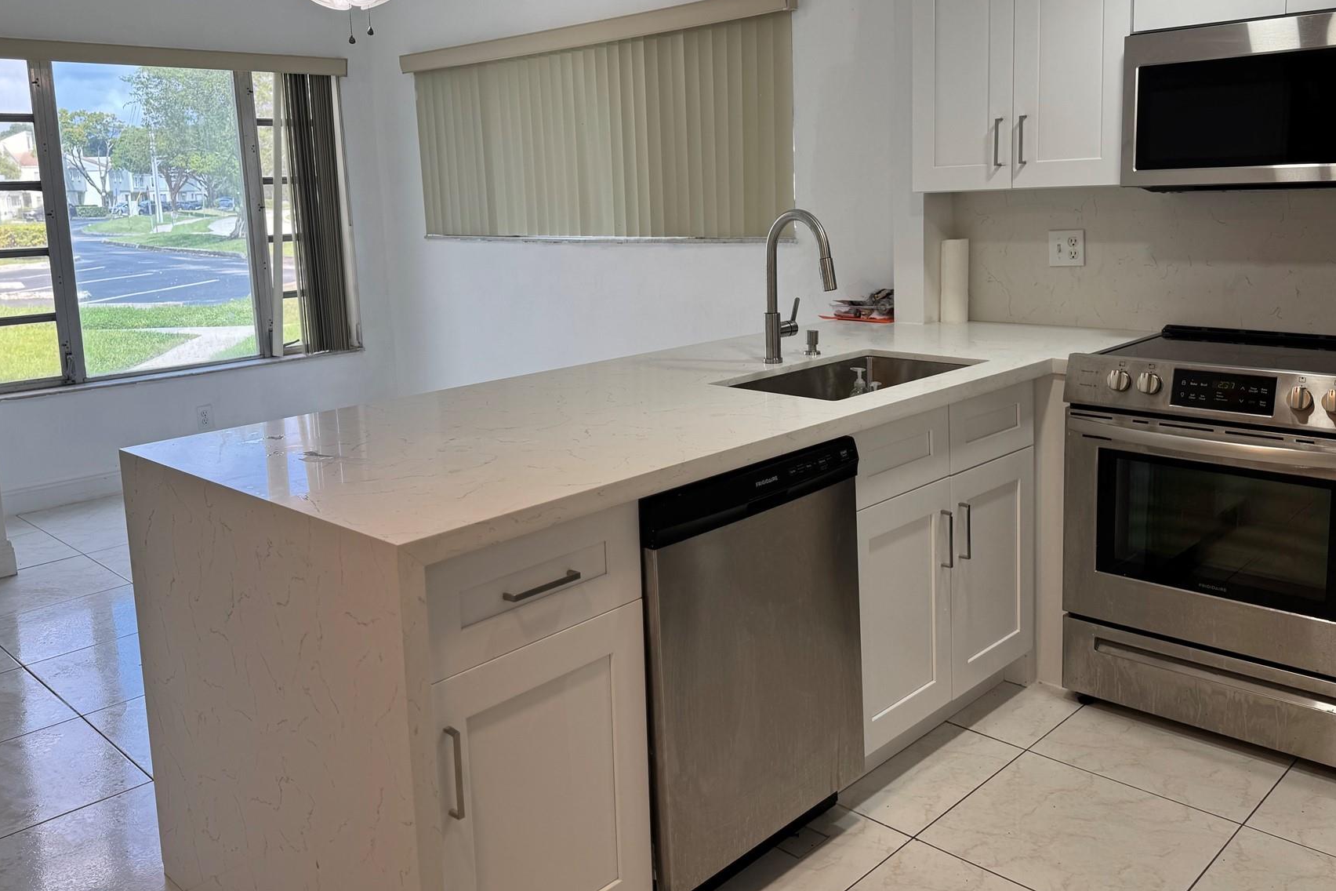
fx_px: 1113
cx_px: 699
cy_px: 345
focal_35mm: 30
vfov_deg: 43.3
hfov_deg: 61.9
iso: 64
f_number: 1.78
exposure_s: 1/132
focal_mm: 6.76
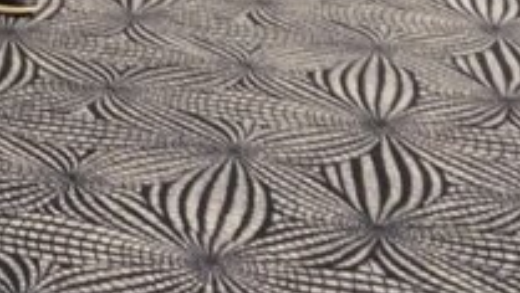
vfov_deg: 9.2
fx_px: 1697
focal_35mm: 123
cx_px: -411
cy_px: -317
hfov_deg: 15.1
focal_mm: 16
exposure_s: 1/25
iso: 1250
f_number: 3.5
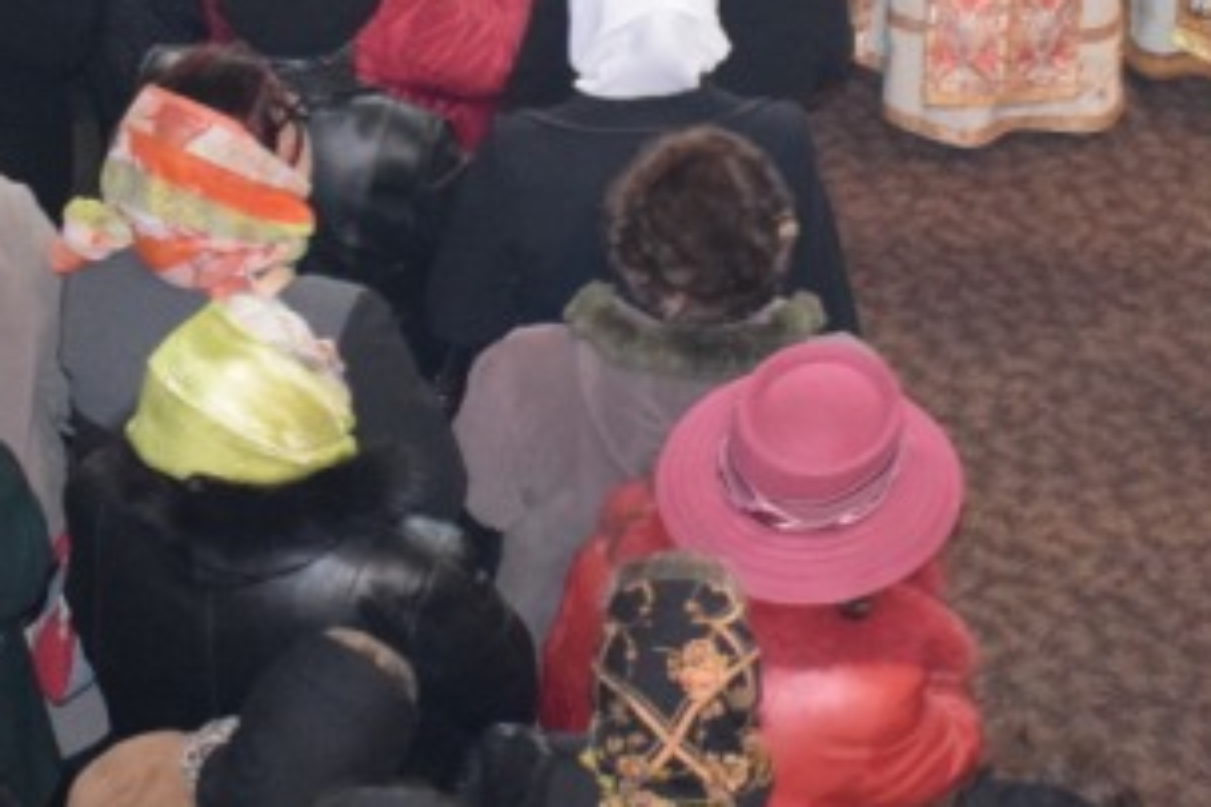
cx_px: 1011
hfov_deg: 17.4
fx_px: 3925
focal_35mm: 117
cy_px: 110
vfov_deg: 11.7
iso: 3200
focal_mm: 23
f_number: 3.8
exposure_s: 1/50
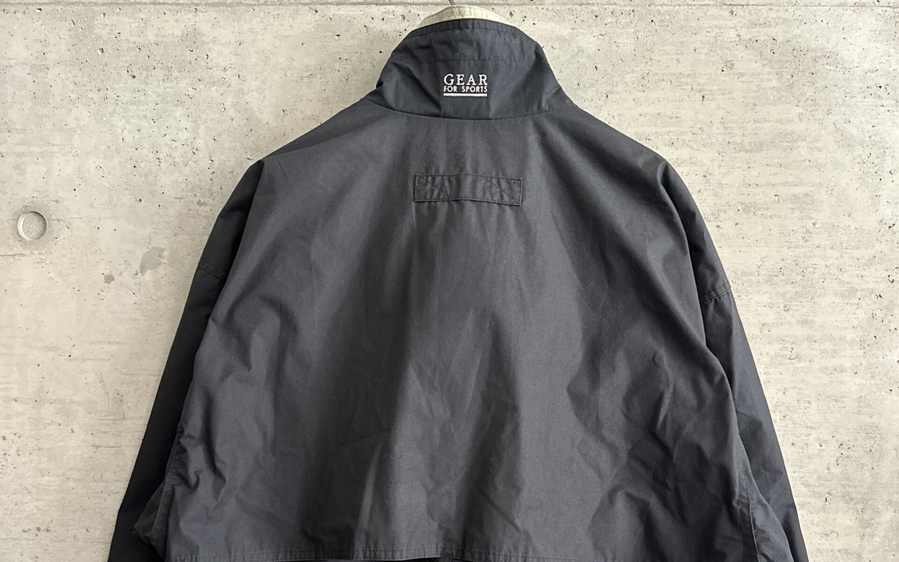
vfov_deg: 36.7
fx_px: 833
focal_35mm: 34
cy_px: 399
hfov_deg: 56.7
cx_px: 450
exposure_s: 1/30
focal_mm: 6.86
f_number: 1.78
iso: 1250
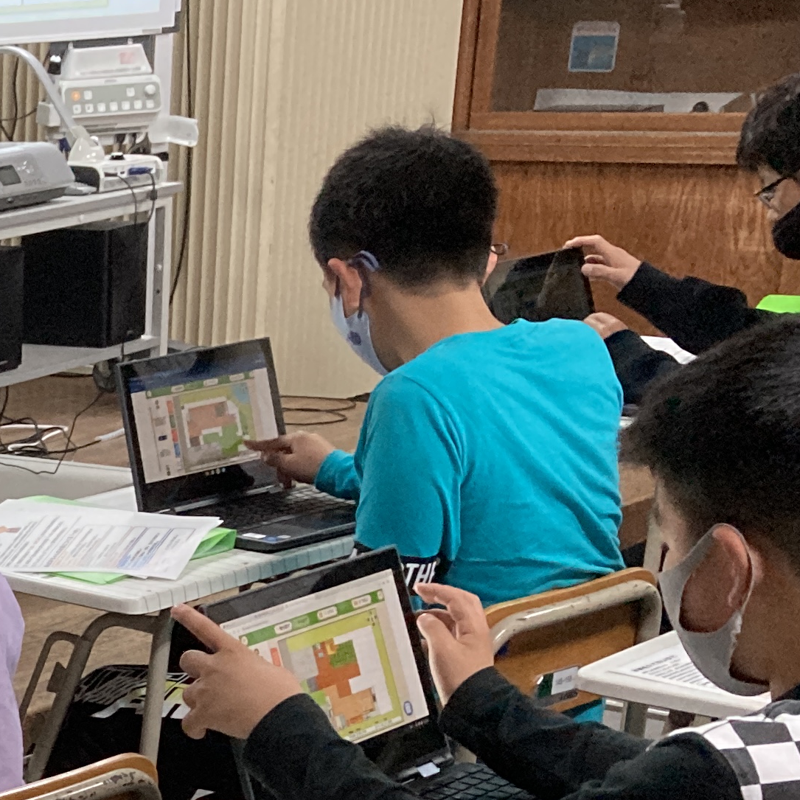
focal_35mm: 92
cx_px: -563
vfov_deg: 18.0
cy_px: 930
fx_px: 2406
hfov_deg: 16.4
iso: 320
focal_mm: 3.99
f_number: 1.8
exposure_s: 1/50
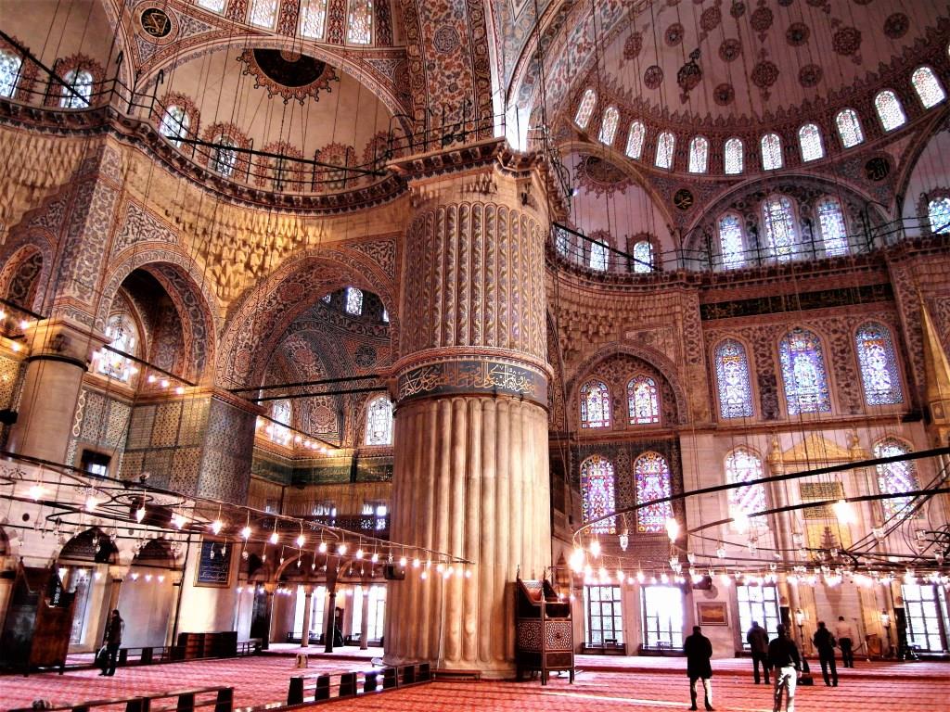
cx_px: 475
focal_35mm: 24
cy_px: 356
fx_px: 659
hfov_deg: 71.6
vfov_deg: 56.8
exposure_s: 1/30
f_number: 1.8
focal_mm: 5.2
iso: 200
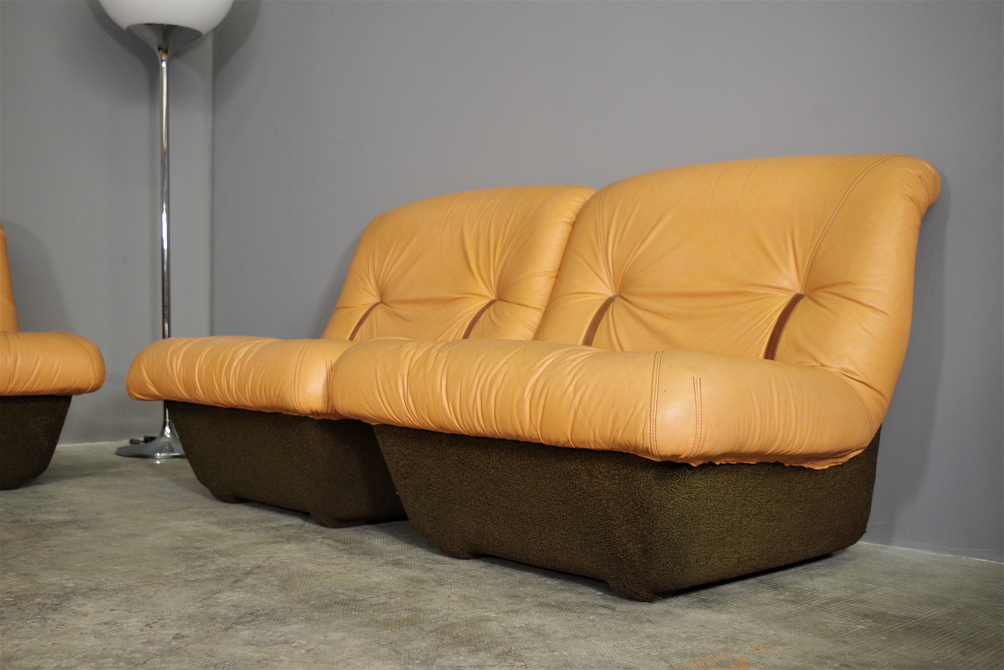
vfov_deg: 34.2
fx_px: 1088
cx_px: 502
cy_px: 335
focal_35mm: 39
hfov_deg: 49.6
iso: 800
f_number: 4
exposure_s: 1/60
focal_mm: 26.25
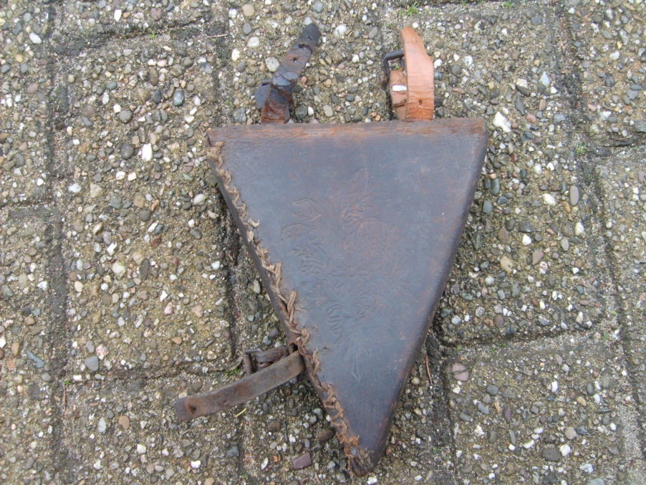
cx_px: 323
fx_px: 653
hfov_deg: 52.6
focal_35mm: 35
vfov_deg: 40.7
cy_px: 242
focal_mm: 5.8
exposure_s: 1/30
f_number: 2.8
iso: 73
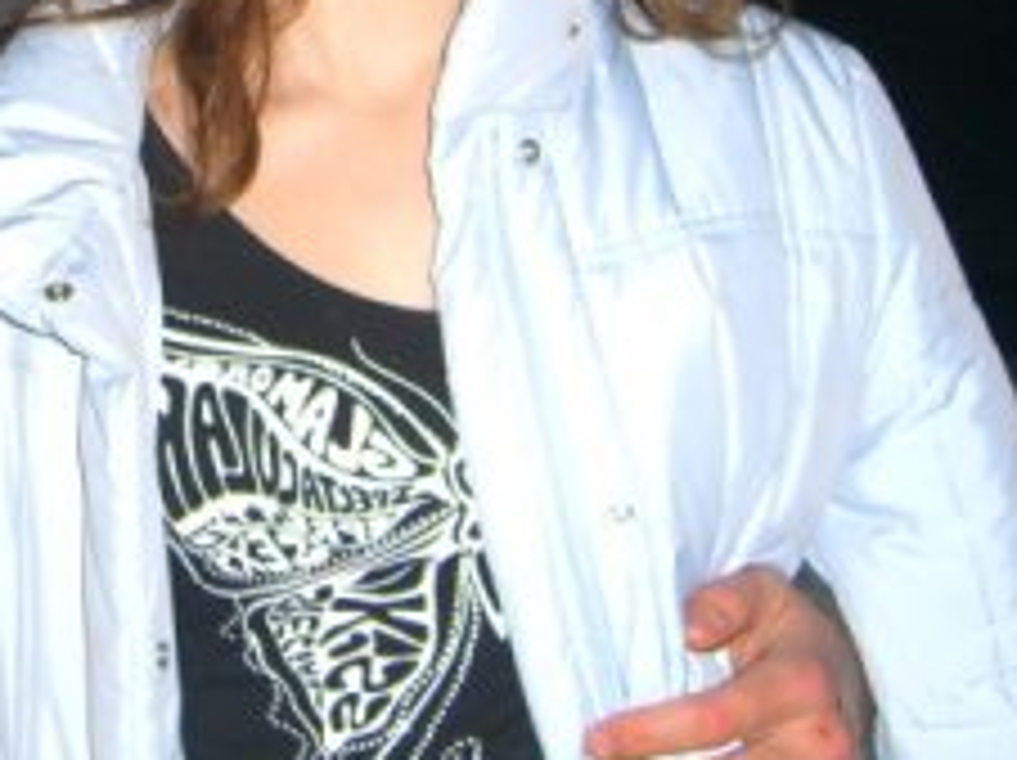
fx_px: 2964
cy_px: -198
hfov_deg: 19.1
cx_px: 81
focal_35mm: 101
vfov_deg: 14.1
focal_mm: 7.9
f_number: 2.8
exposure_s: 1/60
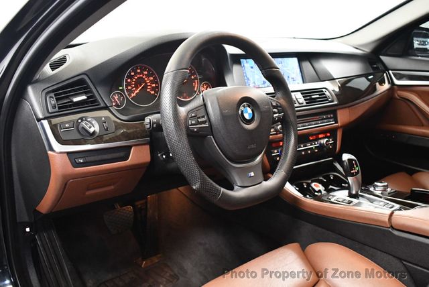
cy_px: 144
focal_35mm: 36
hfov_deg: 53.1
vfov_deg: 36.9
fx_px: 429
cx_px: 214
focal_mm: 18
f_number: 3.5
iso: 4500
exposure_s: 1/60
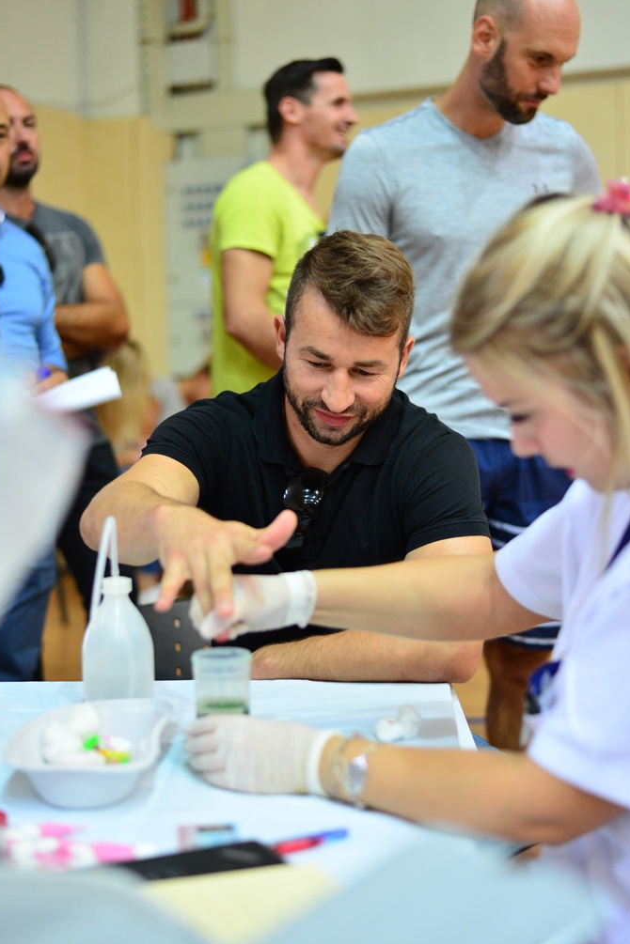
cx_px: 314
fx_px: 1339
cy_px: 465
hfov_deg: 26.5
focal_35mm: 51
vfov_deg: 38.9
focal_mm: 50
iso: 1600
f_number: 2.2
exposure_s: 1/320
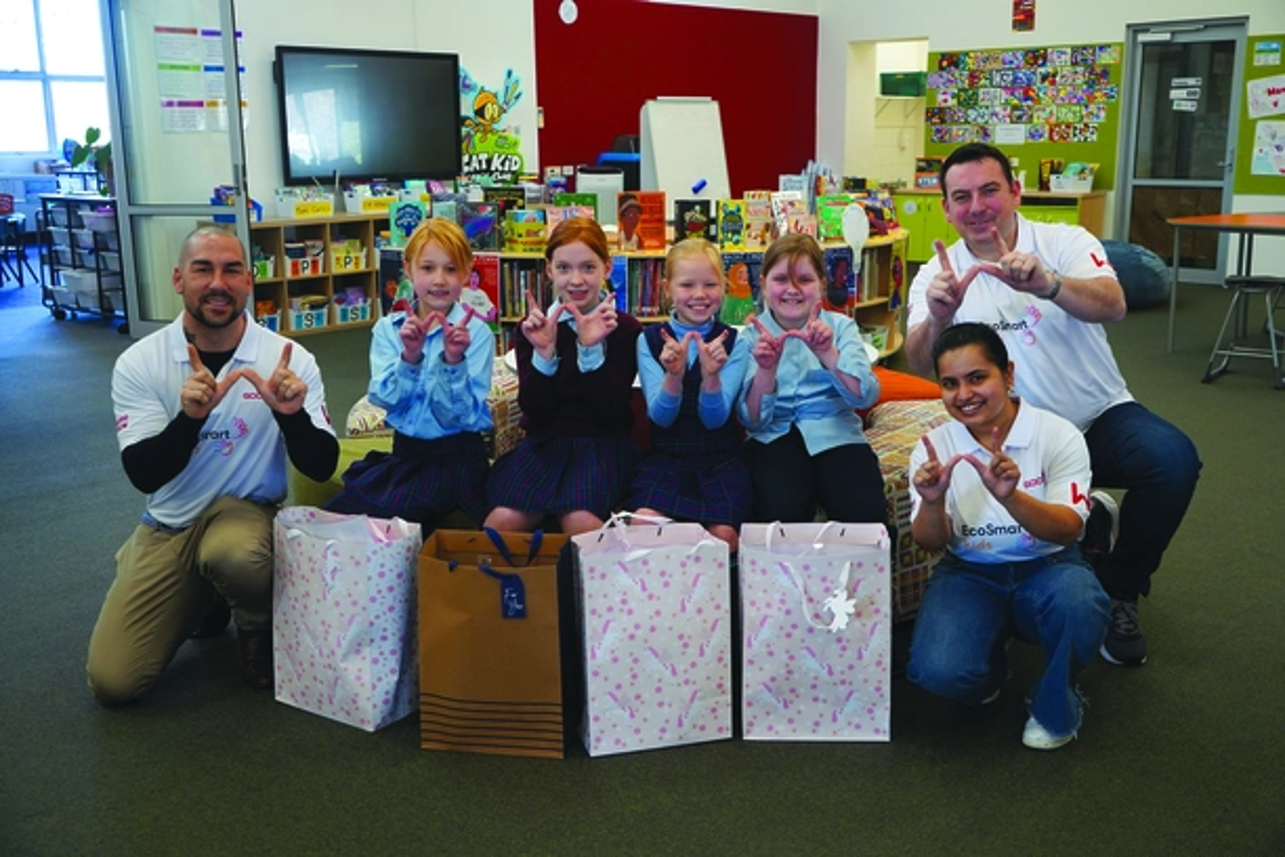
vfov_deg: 37.9
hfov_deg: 54.4
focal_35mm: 35
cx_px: 642
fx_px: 1249
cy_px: 428
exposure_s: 1/40
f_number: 4
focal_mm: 35
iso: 1250
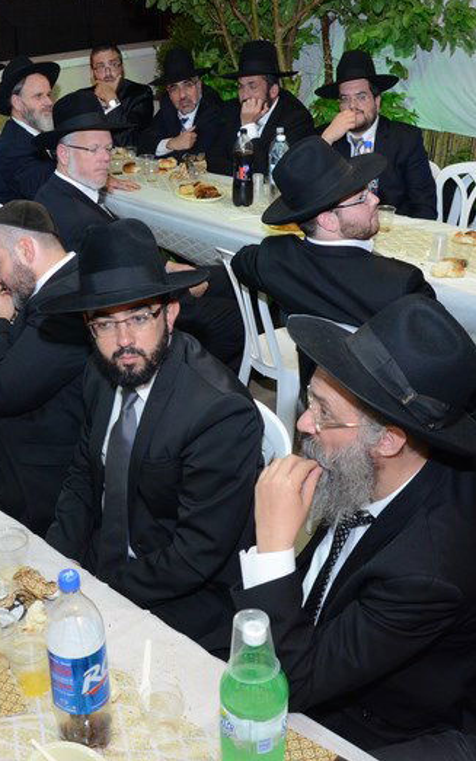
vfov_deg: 47.2
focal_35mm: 42
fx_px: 872
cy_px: 378
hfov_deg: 30.3
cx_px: 153
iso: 1600
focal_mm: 18
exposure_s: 1/60
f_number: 5
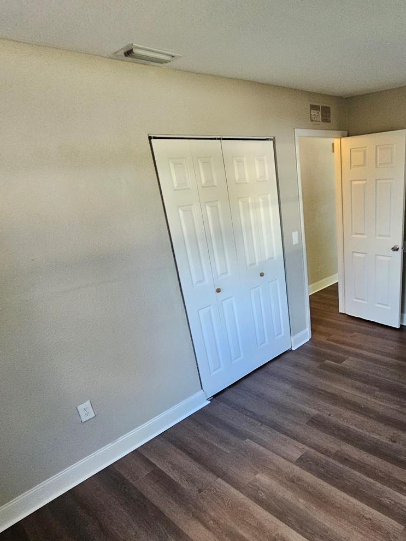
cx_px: 315
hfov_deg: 59.3
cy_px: 315
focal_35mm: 21
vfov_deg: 78.4
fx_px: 328
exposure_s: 1/100
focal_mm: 2.2
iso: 400
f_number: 2.2
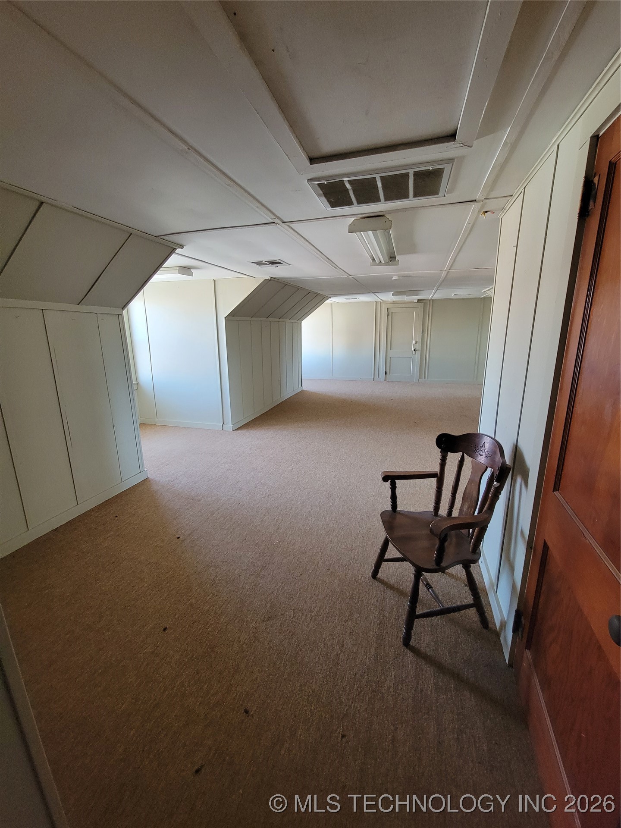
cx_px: 310
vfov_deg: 106.2
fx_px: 311
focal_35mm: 13
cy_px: 414
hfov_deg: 89.9
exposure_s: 1/60
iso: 400
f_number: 2.2
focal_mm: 2.2
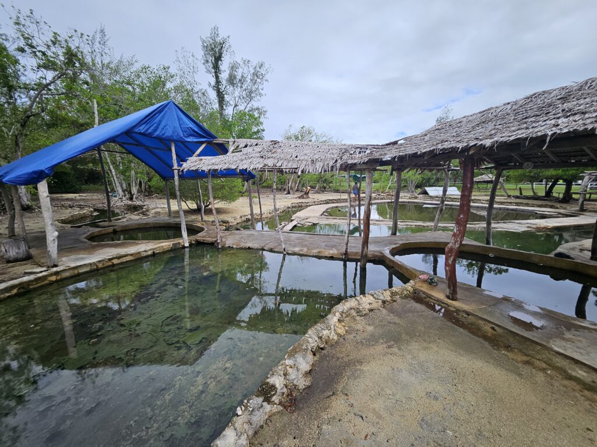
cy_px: 224
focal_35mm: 13
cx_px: 298
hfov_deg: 106.2
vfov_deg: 89.9
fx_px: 224
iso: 32
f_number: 2.2
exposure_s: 1/773
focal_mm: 1.7
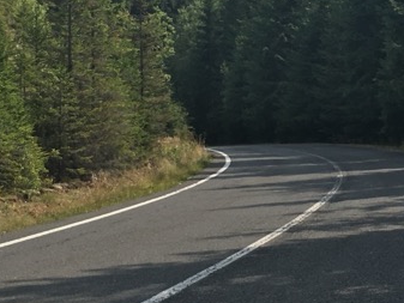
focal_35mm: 110
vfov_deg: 13.5
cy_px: 108
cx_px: 388
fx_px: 1284
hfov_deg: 17.5
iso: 25
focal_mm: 4.15
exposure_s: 1/1570
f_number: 2.2
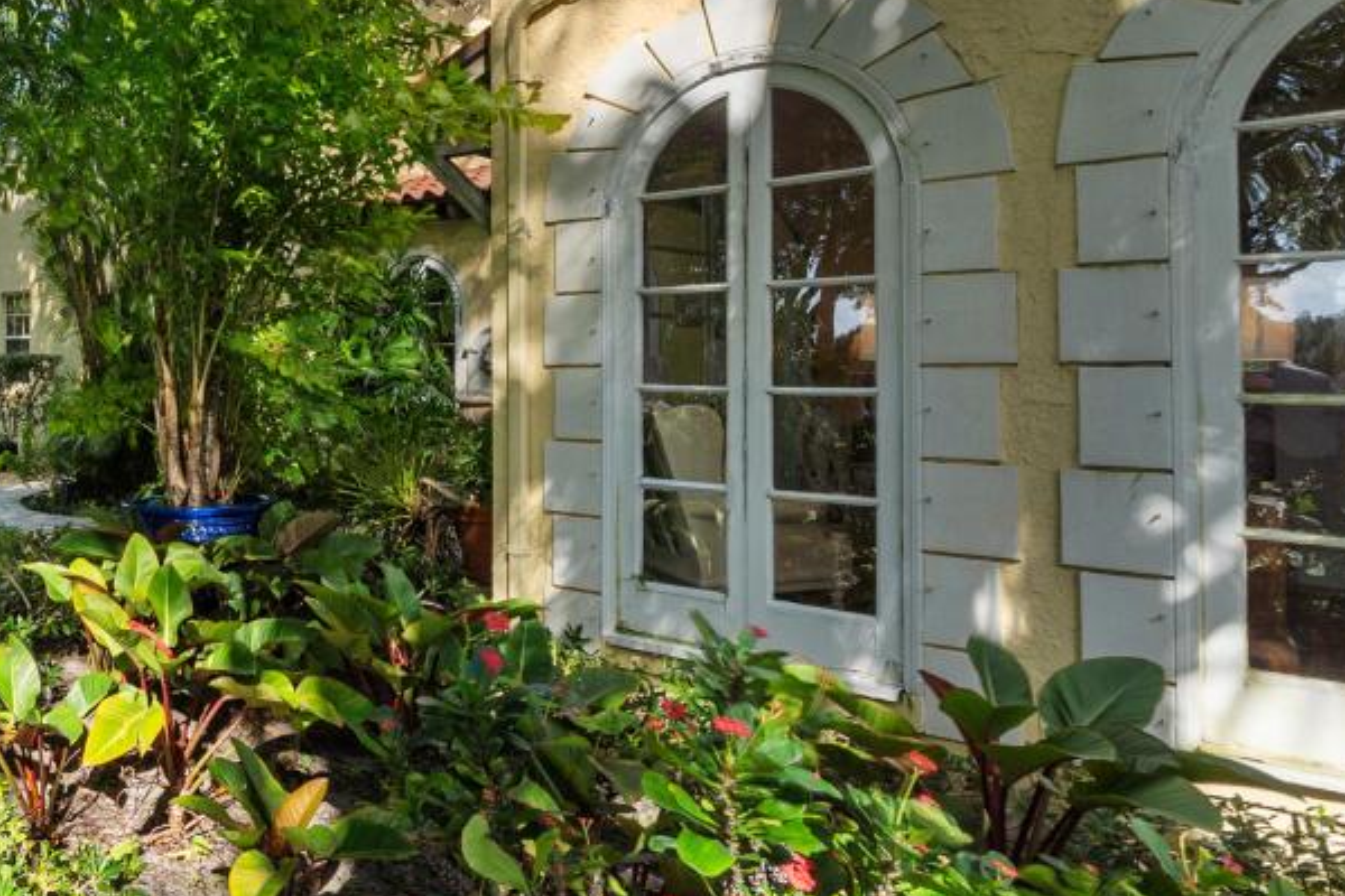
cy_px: 468
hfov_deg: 60.4
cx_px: 220
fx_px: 1009
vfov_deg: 47.9
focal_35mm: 27
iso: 100
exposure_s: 1/40
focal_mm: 10
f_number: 7.1
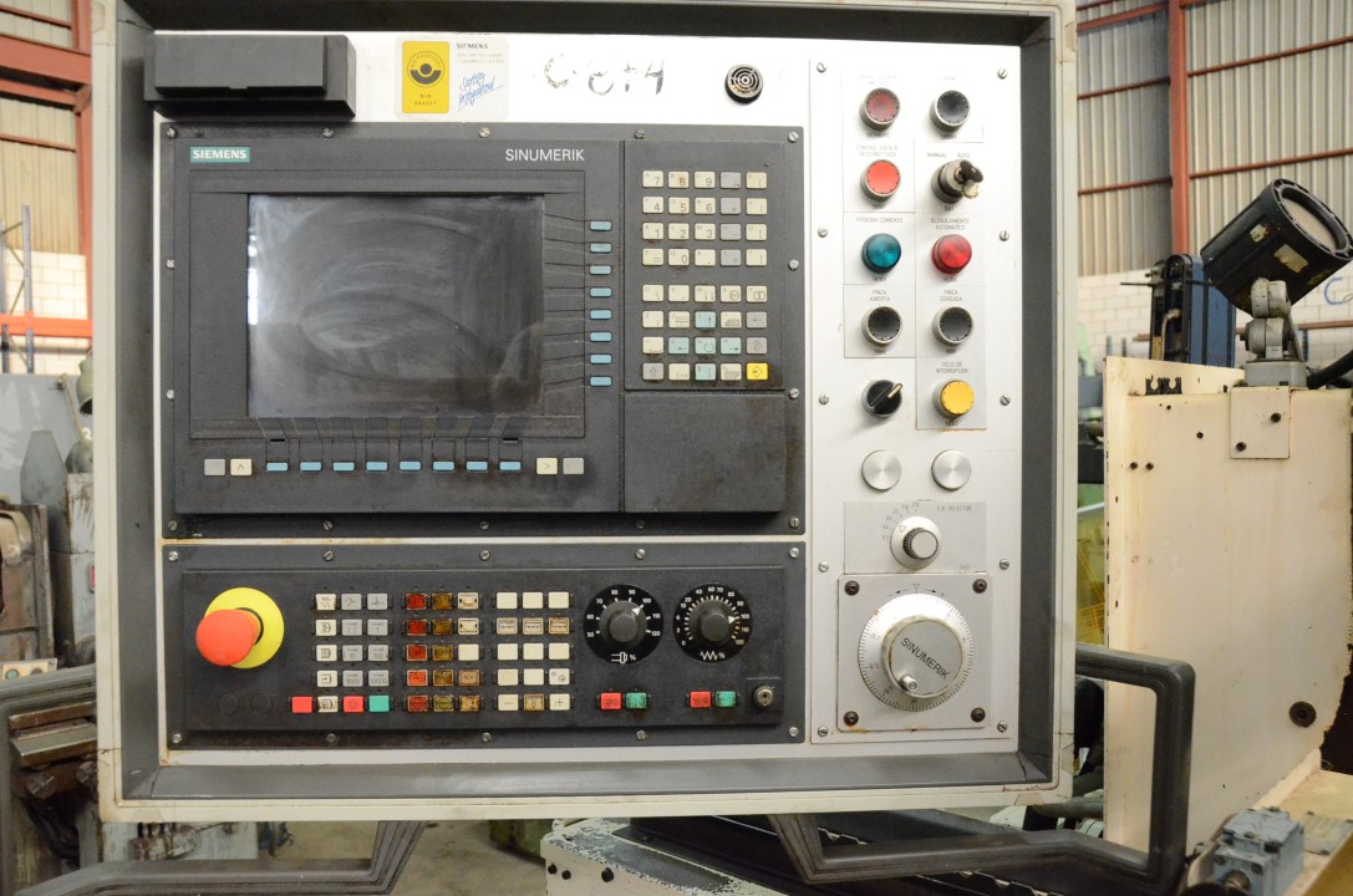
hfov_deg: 62.0
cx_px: 676
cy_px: 448
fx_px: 1125
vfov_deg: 43.4
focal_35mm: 30
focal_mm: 20
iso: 6400
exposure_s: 1/125
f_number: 5.6
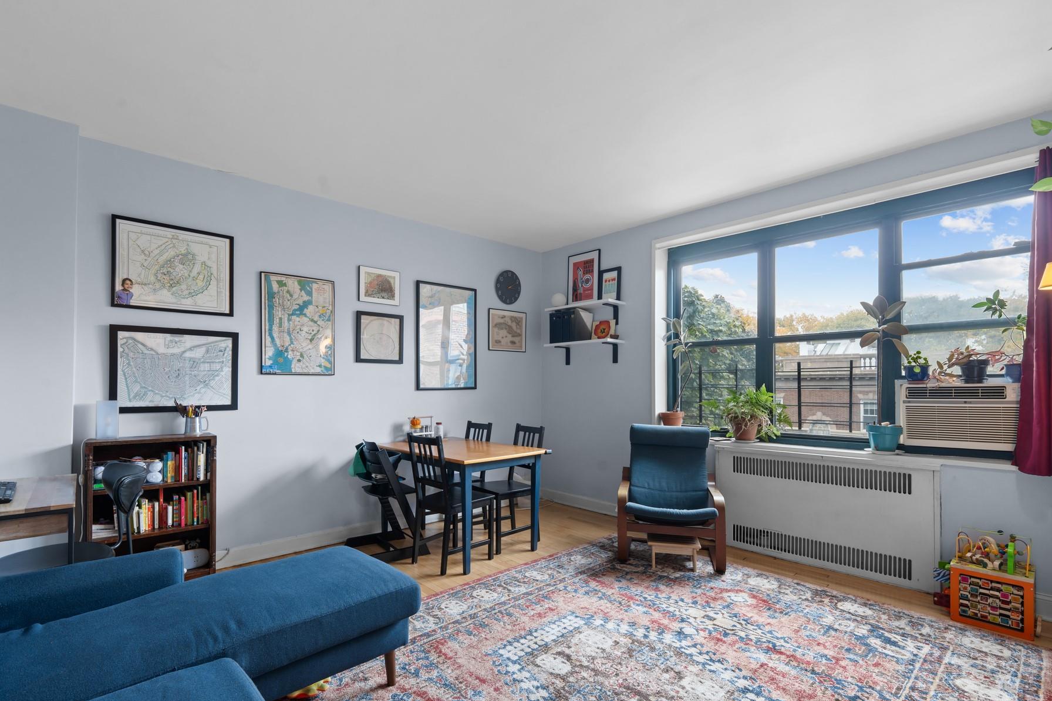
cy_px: 387
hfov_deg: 96.7
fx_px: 467
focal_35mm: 16
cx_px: 507
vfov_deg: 73.5
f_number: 10
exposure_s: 1/1.25
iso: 400
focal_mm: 14
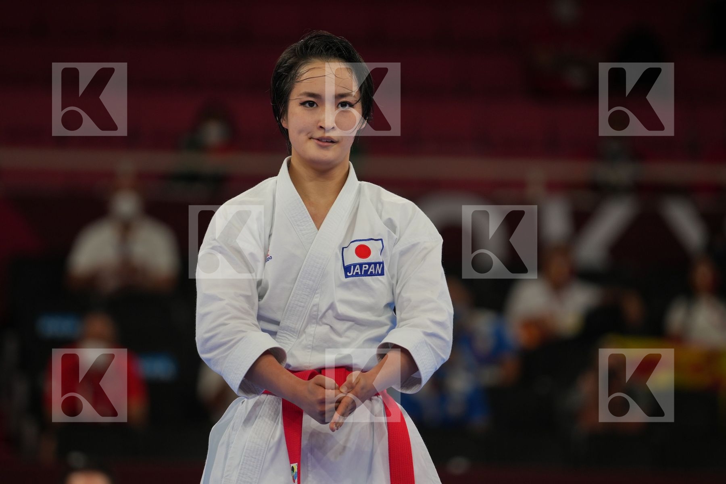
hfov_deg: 6.9
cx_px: 363
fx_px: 6050
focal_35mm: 300
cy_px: 242
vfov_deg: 4.6
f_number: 2.8
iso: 200
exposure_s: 1/500
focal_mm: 200
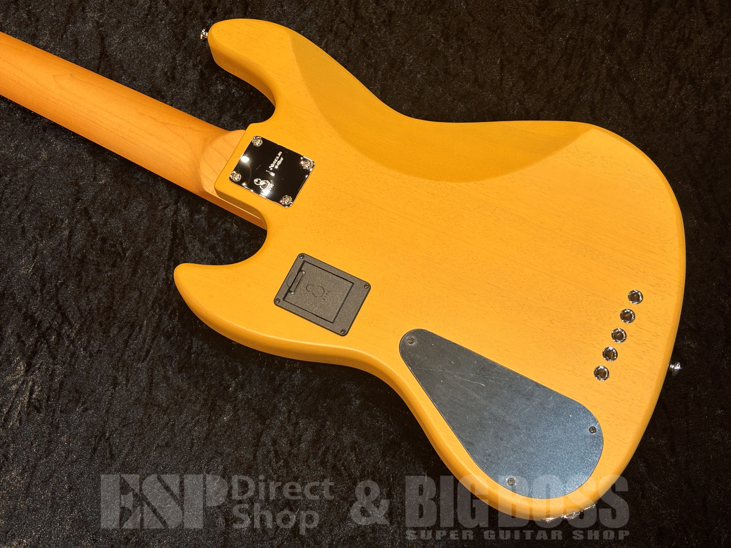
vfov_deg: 28.0
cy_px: 274
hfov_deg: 36.8
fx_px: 1098
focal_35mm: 52
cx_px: 366
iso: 80
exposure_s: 1/60
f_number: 1.6
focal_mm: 5.96
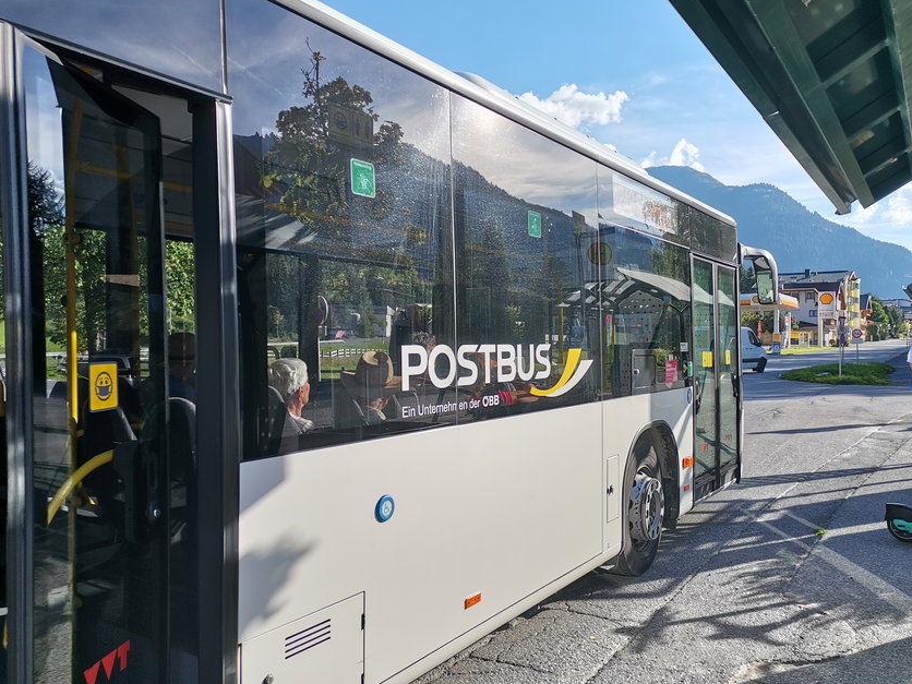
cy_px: 345
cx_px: 480
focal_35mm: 28
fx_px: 738
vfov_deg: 49.7
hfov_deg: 63.4
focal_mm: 4.75
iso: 50
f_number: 1.8
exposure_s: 1/1678
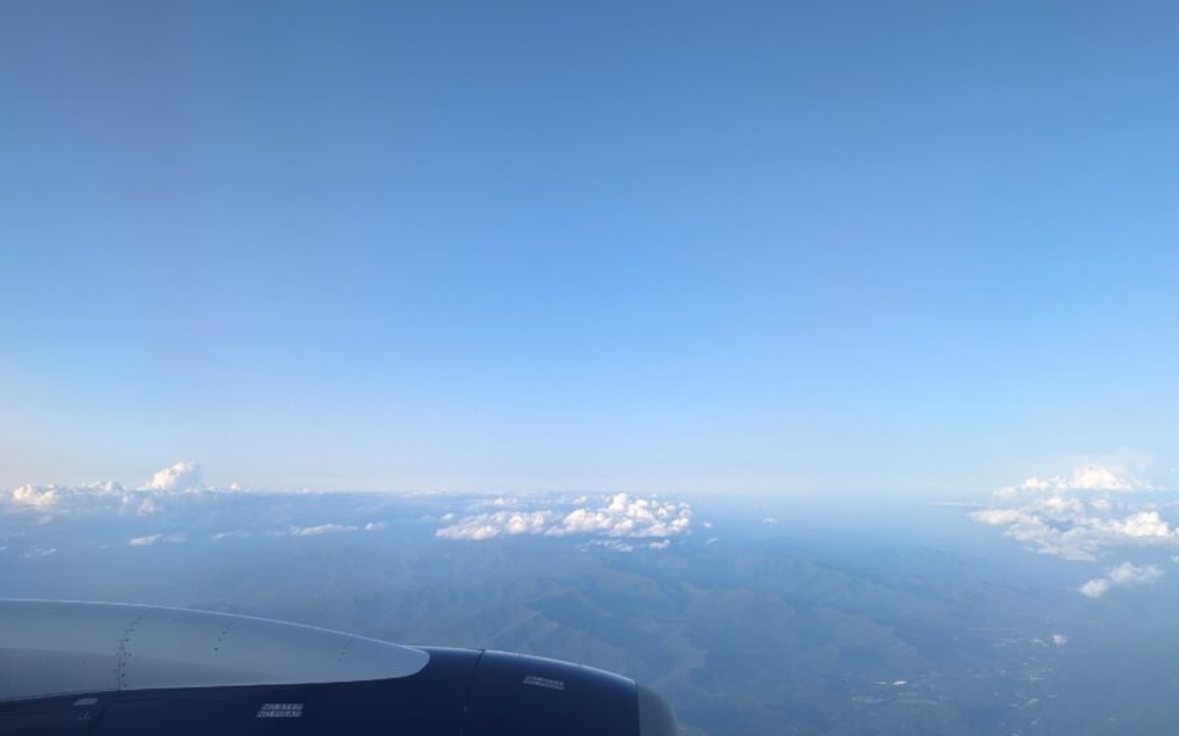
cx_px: 537
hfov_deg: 62.8
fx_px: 964
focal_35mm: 30
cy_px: 421
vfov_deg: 41.7
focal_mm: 6.81
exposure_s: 1/951
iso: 55
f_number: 1.85
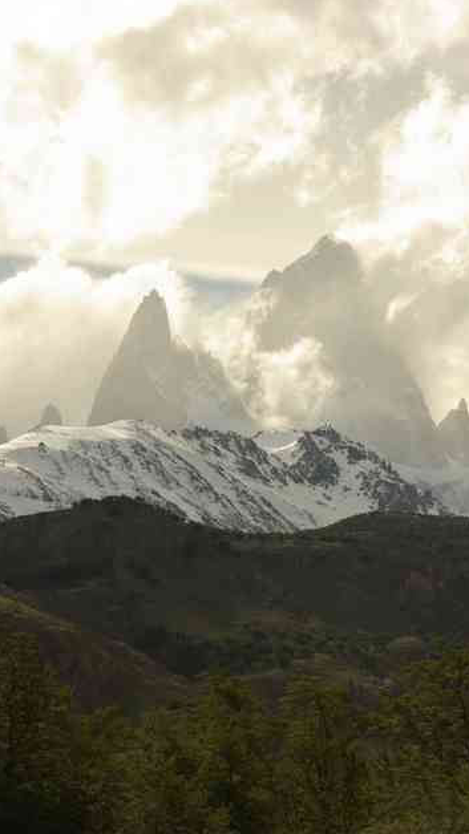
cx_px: 258
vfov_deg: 15.6
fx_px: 3049
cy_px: 416
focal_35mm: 138
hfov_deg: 8.8
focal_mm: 55
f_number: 9.5
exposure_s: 1/500
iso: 100
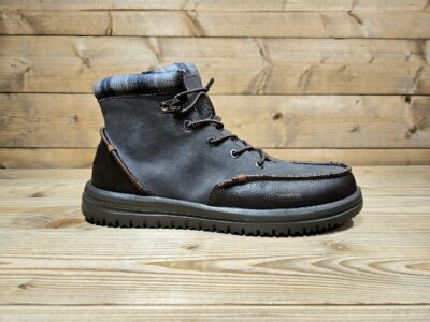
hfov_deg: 73.9
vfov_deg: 58.9
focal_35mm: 23
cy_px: 161
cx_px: 215
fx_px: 286
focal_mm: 5.4
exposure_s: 1/100
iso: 64
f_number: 1.8
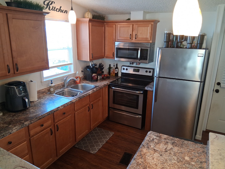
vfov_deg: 53.1
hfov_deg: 67.3
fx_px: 169
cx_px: 112
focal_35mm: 26
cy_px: 84
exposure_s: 1/60
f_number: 1.8
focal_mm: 3.98
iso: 250
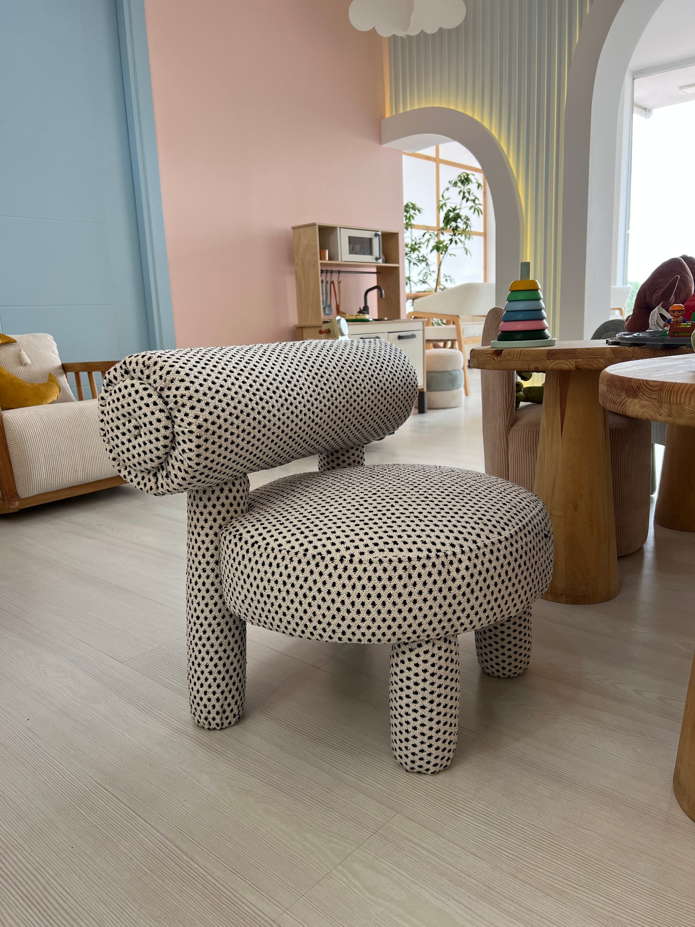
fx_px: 696
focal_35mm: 26
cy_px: 464
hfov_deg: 53.1
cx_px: 348
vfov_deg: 67.3
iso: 80
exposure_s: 1/121
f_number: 1.5
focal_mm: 5.7
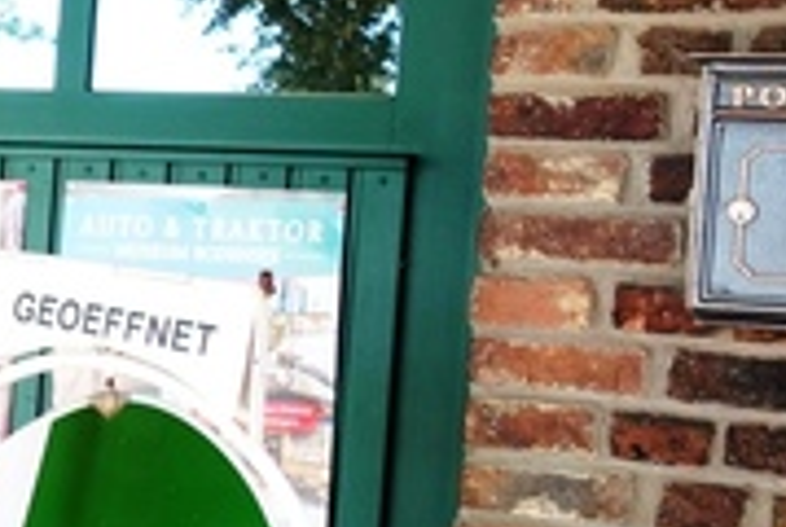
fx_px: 2121
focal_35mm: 97
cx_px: -509
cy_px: 303
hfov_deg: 17.9
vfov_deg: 14.2
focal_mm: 10.63
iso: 125
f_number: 2
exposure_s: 1/100
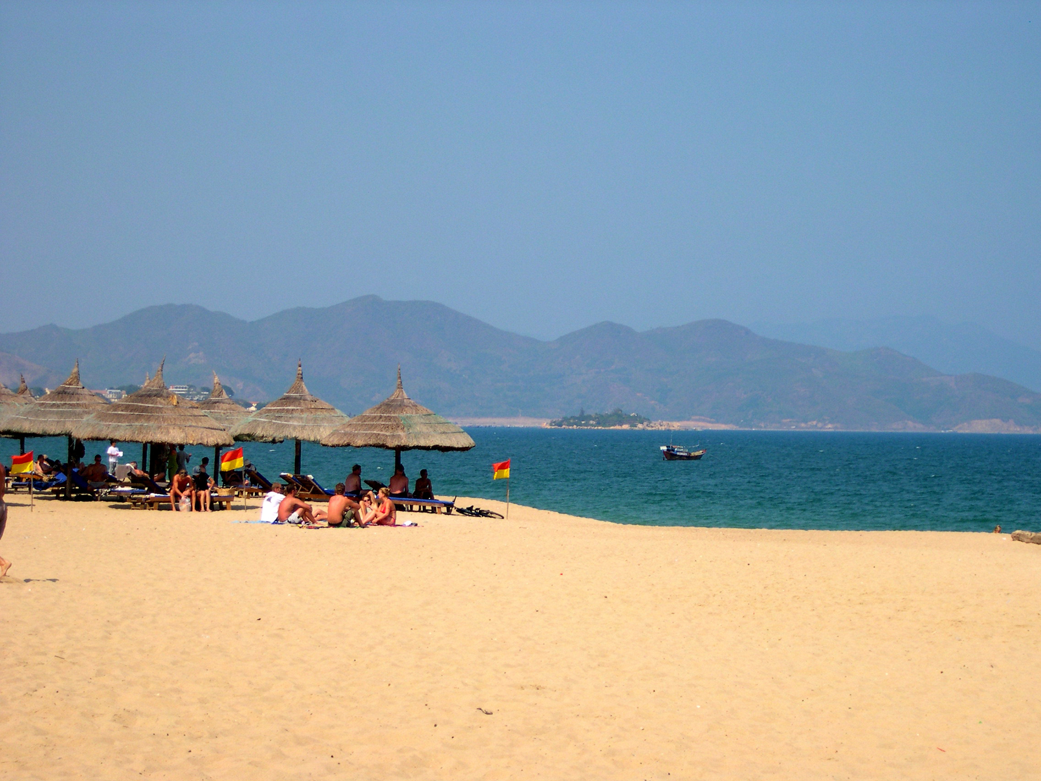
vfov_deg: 16.1
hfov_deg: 21.3
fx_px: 2767
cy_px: 390
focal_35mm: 92
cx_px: 520
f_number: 4.5
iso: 100
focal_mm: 19.5
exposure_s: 1/512
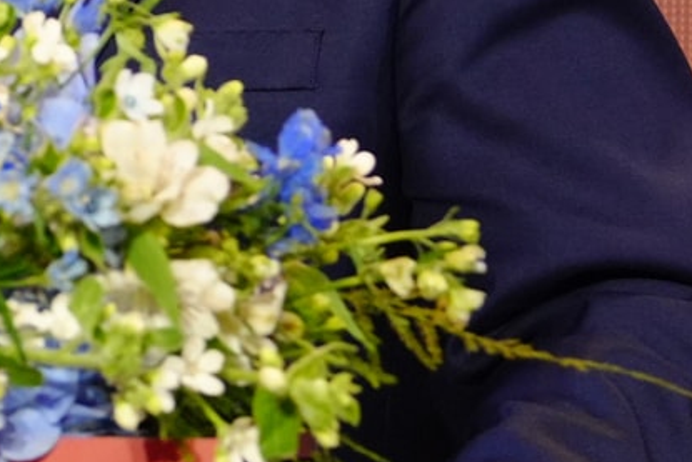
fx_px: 31937
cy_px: -93
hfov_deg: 1.2
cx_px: -370
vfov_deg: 0.8
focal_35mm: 1661
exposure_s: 1/320
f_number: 6.3
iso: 3200
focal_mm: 359
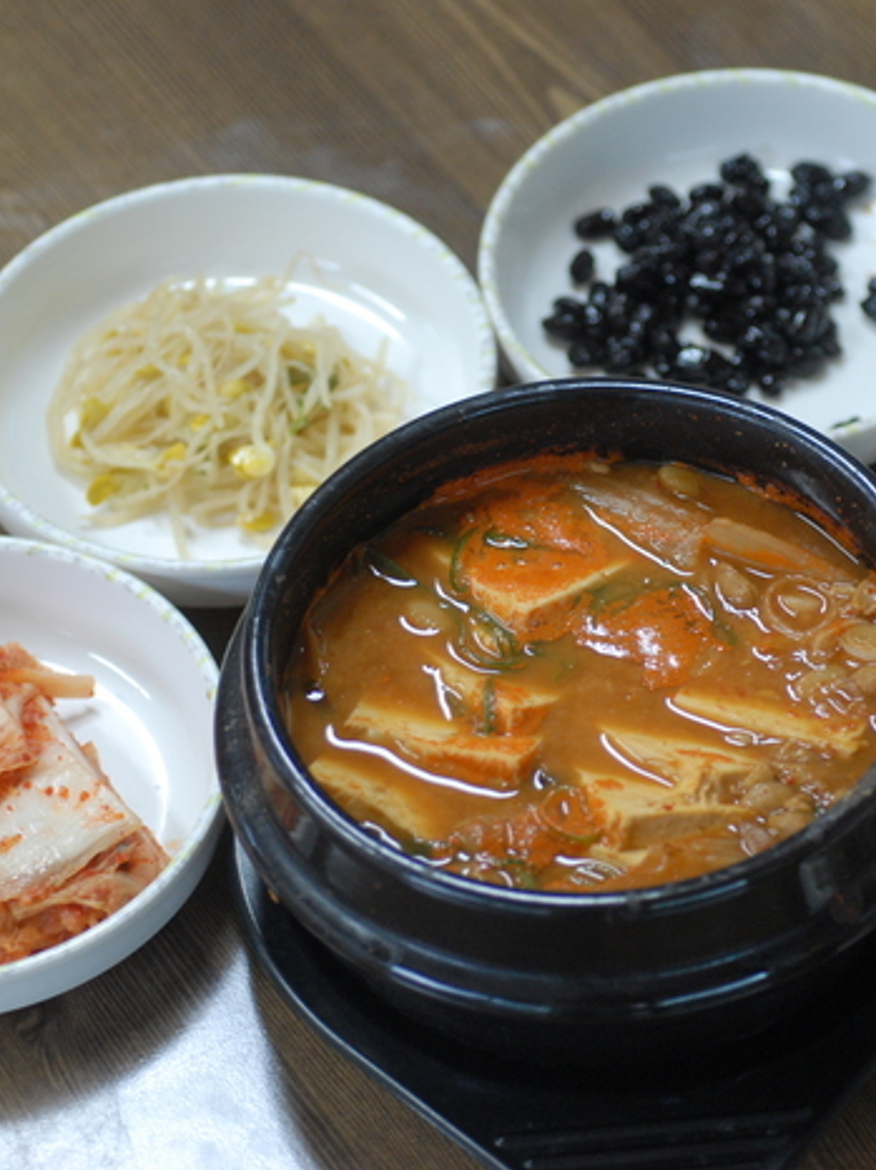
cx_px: 664
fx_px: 4390
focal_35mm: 130
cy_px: 585
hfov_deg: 11.4
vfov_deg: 15.2
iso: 640
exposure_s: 1/60
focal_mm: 60
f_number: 3.2
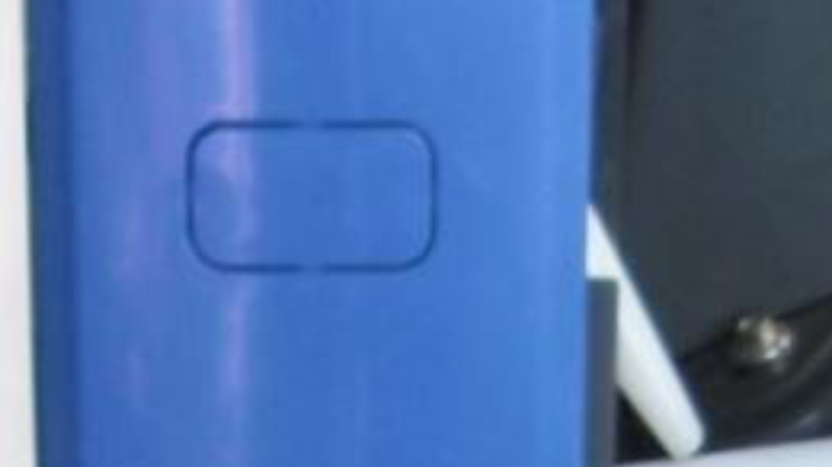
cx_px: 406
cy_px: 1305
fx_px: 4146
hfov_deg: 11.5
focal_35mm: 188
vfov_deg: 6.0
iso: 100
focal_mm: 4.9
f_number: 2.6
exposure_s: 1/100
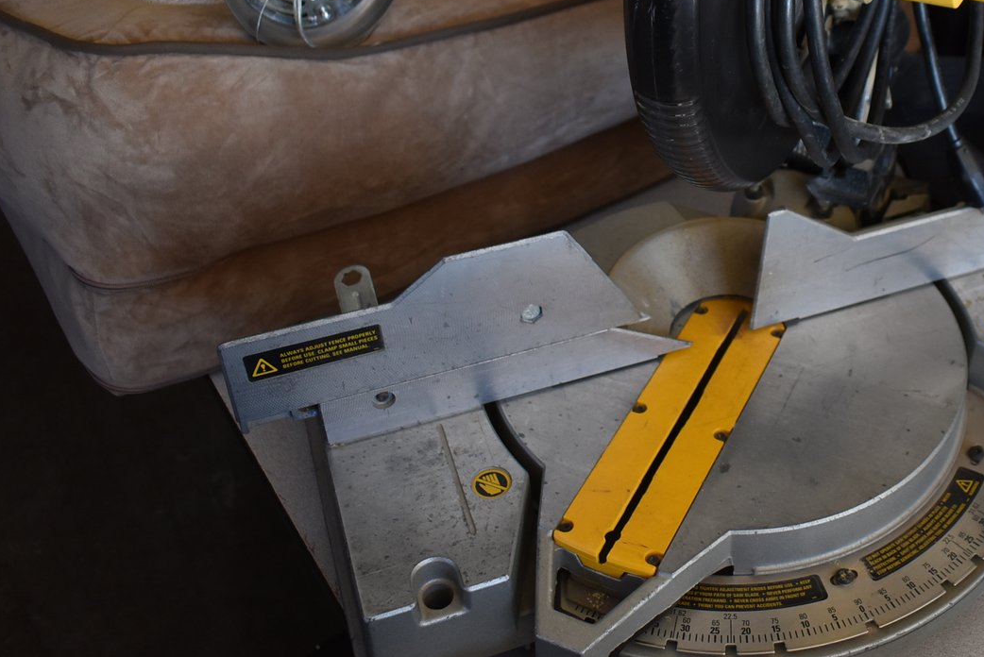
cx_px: 721
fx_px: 1203
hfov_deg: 43.3
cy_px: 189
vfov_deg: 30.2
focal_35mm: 44
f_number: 3.5
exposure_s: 1/250
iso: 450
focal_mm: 18
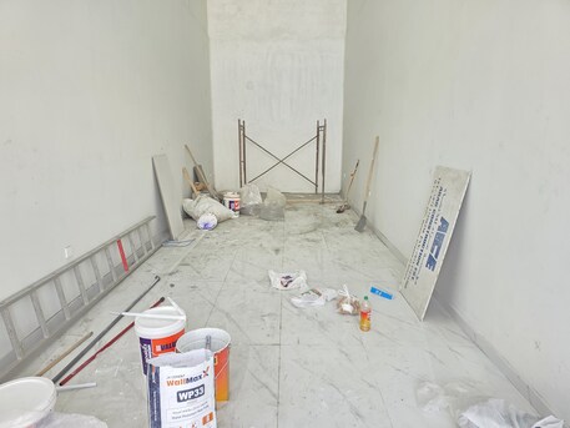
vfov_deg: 58.9
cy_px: 214
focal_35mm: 23
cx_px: 285
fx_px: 379
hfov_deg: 73.9
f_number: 1.7
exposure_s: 1/180
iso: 125
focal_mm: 6.3
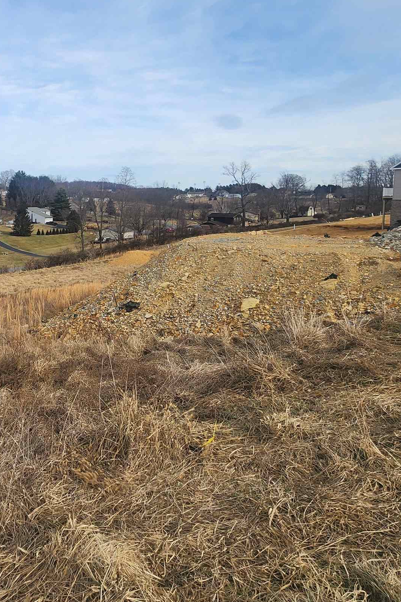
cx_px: -4
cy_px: 243
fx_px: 434
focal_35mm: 26
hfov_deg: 42.5
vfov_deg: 68.8
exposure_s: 1/1437
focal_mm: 2.2
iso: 50
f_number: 2.2
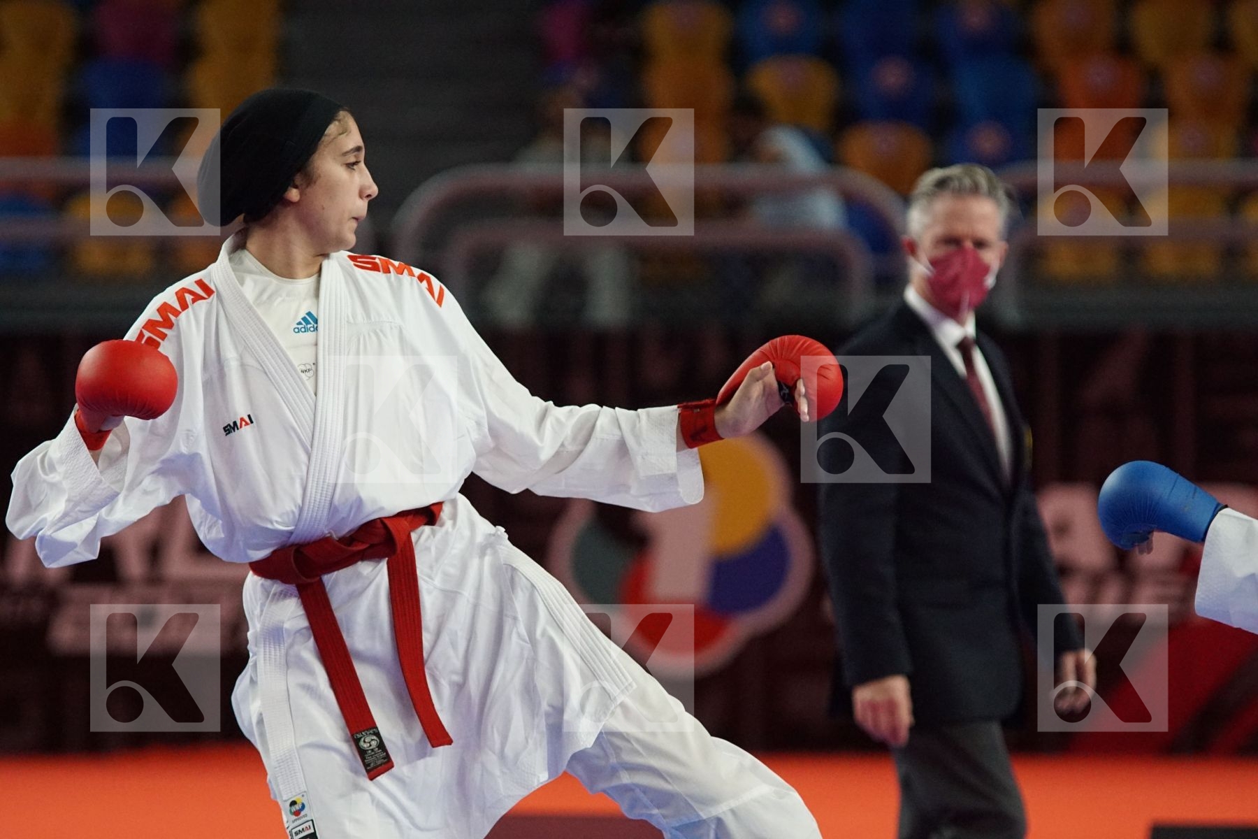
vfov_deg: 5.1
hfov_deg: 7.6
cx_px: 629
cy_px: 420
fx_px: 9434
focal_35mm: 270
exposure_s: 1/2000
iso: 3200
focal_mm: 180
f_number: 2.8
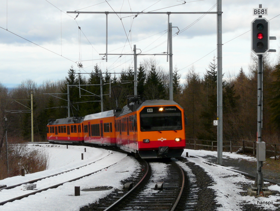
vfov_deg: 30.3
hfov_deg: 39.6
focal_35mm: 48
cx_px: 140
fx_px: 389
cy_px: 106
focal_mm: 7.9
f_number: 5.6
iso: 100
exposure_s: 1/320
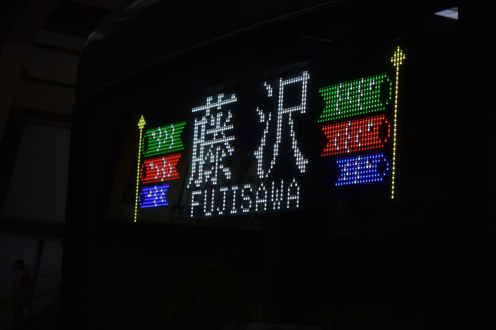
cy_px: 165
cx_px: 248
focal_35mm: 81
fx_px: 1116
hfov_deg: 25.1
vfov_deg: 16.8
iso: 160
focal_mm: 30
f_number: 8
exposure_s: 1/60
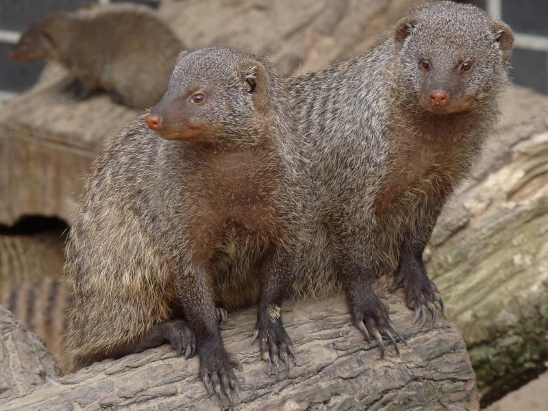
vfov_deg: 4.1
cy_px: 206
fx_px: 5683
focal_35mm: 359
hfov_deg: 5.5
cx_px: 274
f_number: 4
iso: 100
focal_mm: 45.4
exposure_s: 1/250
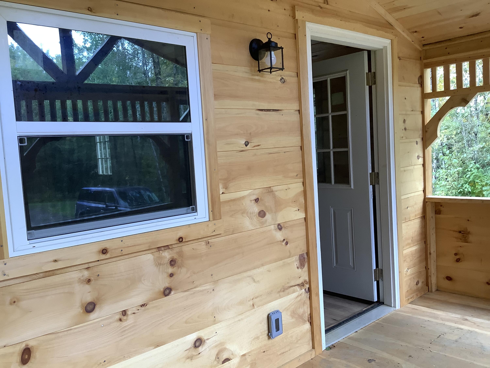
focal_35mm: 31
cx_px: 245
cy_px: 184
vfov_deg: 45.4
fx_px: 439
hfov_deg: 58.4
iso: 80
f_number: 2.4
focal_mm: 3.3
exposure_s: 1/60
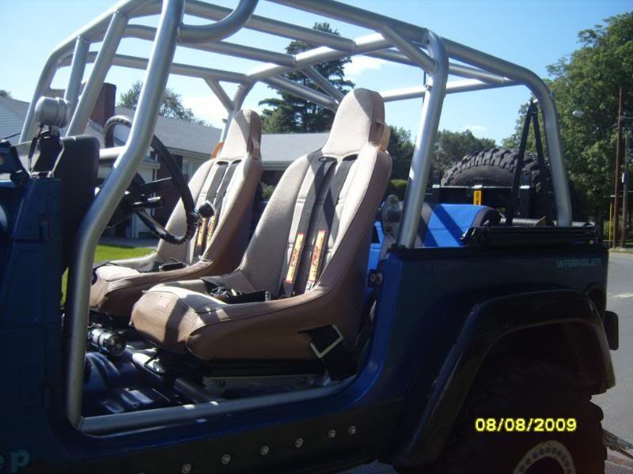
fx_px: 640
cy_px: 237
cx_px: 316
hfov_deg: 52.6
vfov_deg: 40.7
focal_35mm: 35
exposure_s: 1/180
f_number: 7.1
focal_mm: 7.4
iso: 80
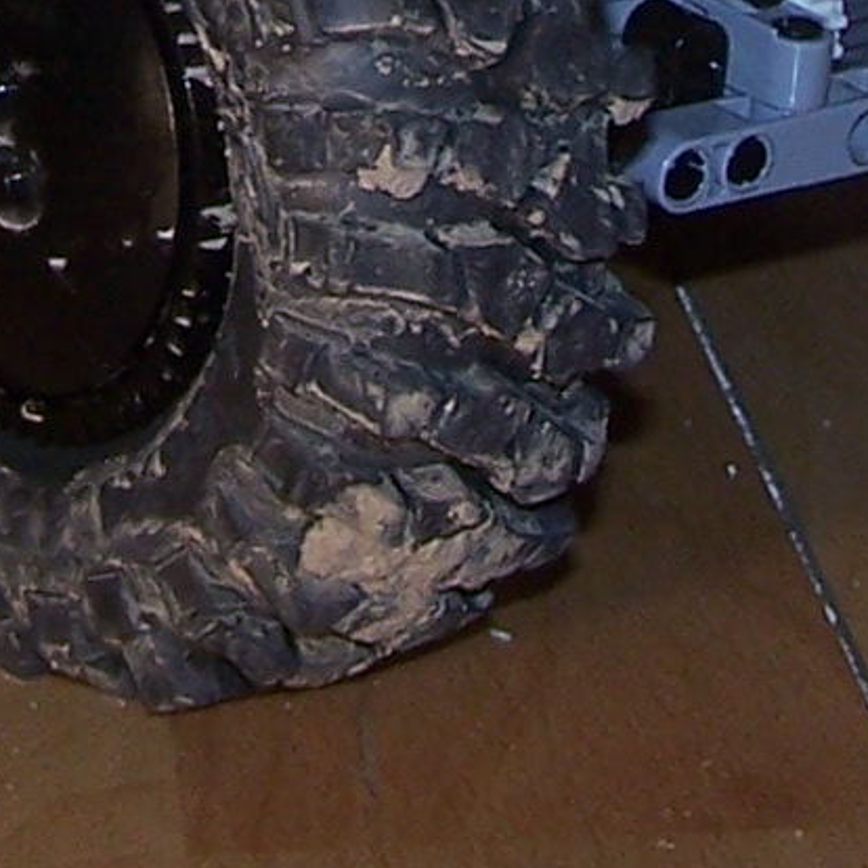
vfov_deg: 8.0
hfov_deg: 8.4
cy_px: -778
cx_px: 407
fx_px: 5929
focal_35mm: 209
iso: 80
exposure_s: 1/60
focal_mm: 6.3
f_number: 2.8
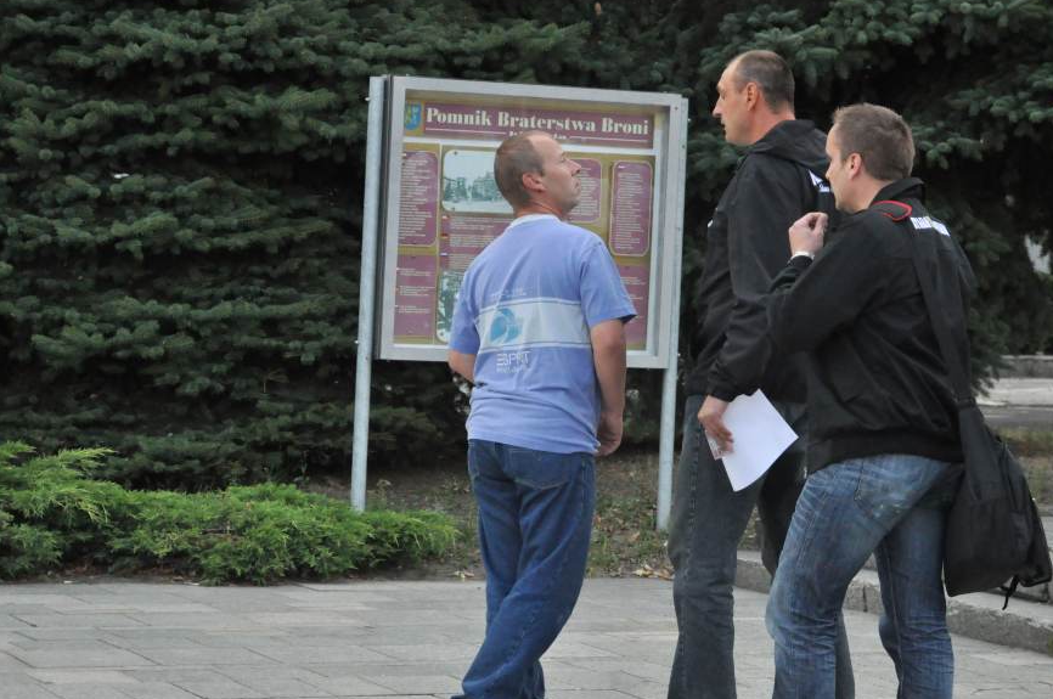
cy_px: 378
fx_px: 3418
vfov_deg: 11.7
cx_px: 581
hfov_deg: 17.5
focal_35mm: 117
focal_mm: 66
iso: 2000
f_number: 5.3
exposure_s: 1/1600
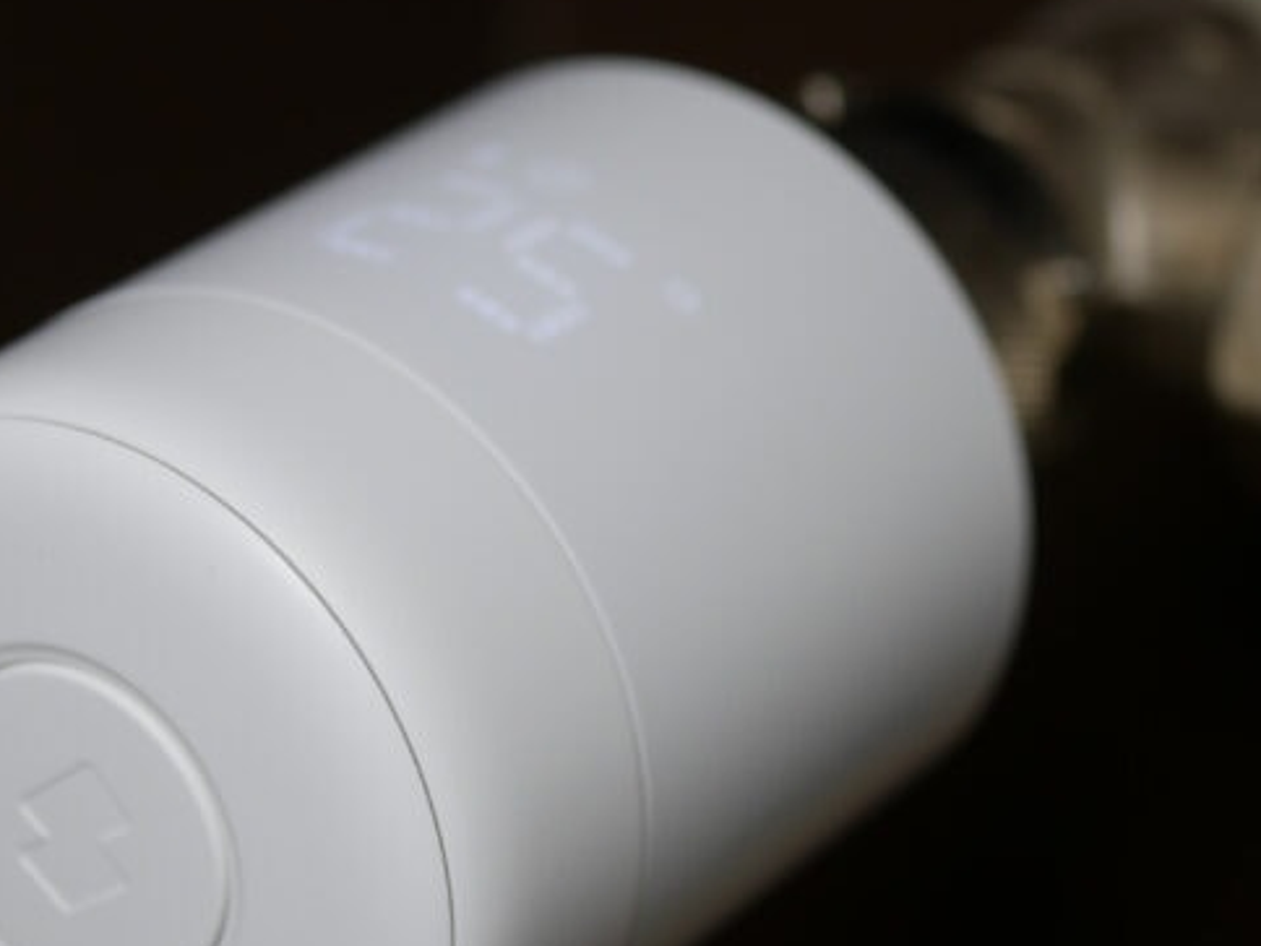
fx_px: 4626
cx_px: 555
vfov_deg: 11.7
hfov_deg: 15.5
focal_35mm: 127
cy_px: 504
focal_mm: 30
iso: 200
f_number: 2.8
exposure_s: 1/100
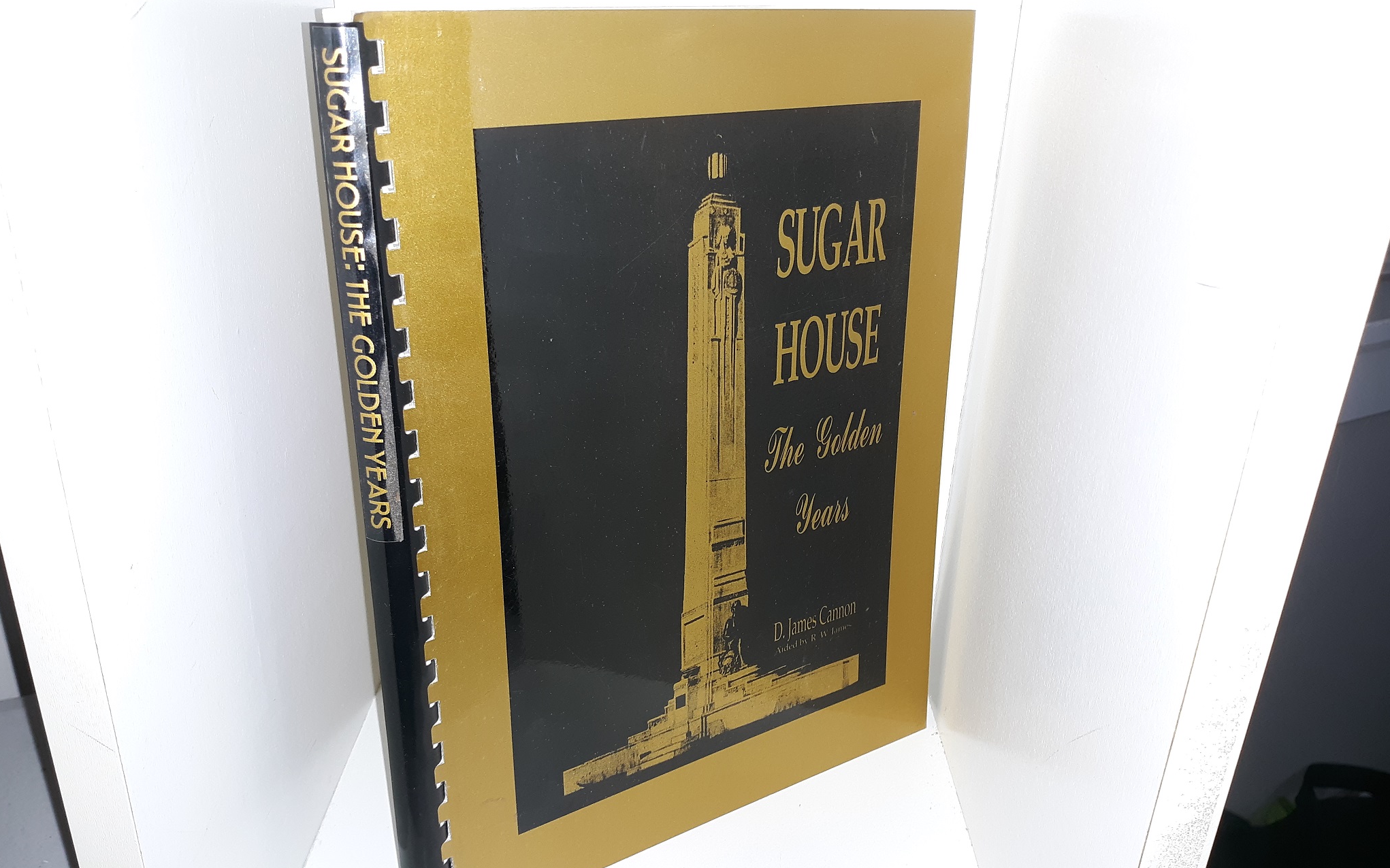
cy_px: 463
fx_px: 1136
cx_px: 689
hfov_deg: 62.9
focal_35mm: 30
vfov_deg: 41.8
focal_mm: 3.7
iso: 50
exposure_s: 1/40
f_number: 1.7
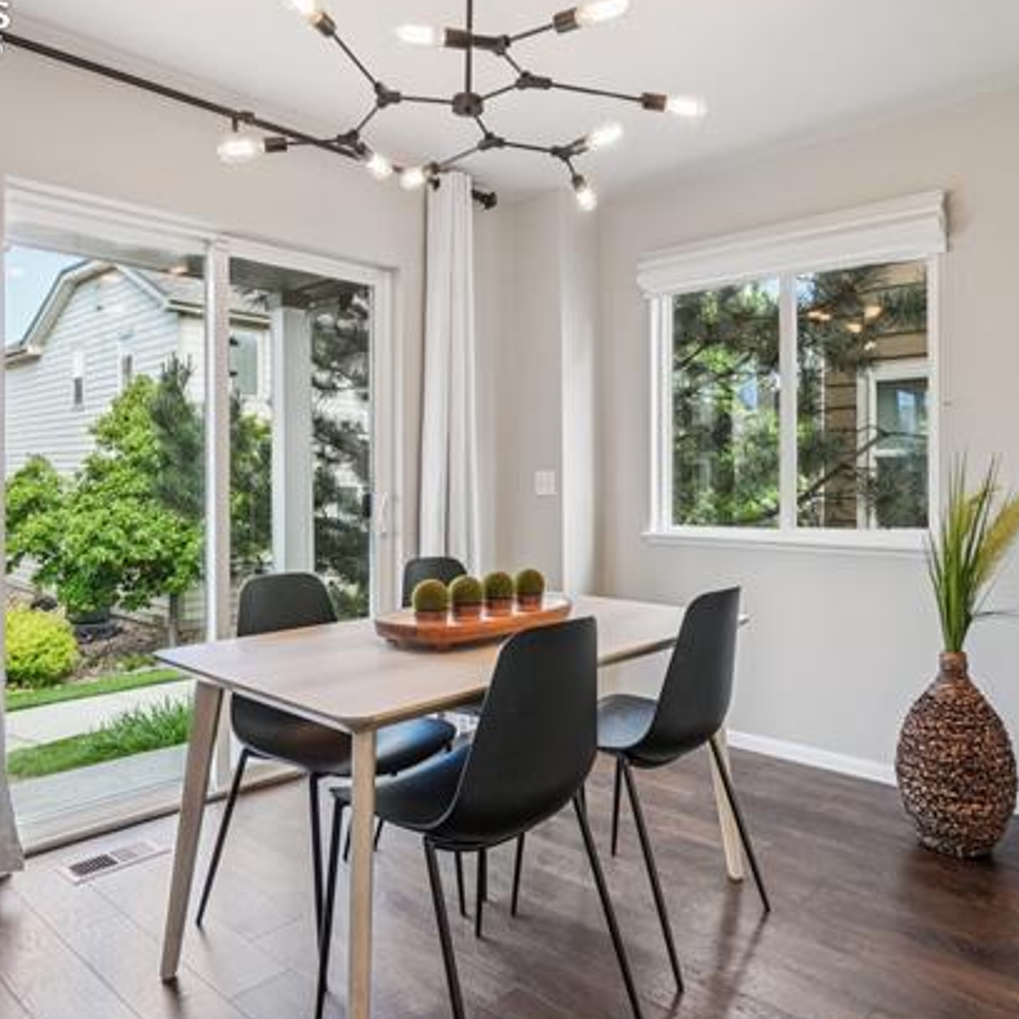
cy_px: 505
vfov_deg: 65.0
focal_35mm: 24
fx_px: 799
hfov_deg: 65.0
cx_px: 497
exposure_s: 1/25
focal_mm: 12
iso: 400
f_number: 8
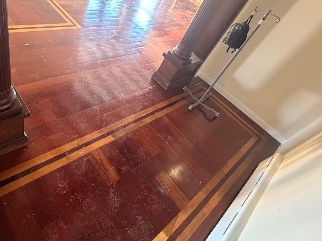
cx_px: 117
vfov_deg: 58.5
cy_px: 101
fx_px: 214
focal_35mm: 23
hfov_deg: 72.4
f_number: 2.2
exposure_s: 1/60
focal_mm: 2.22
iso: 1000
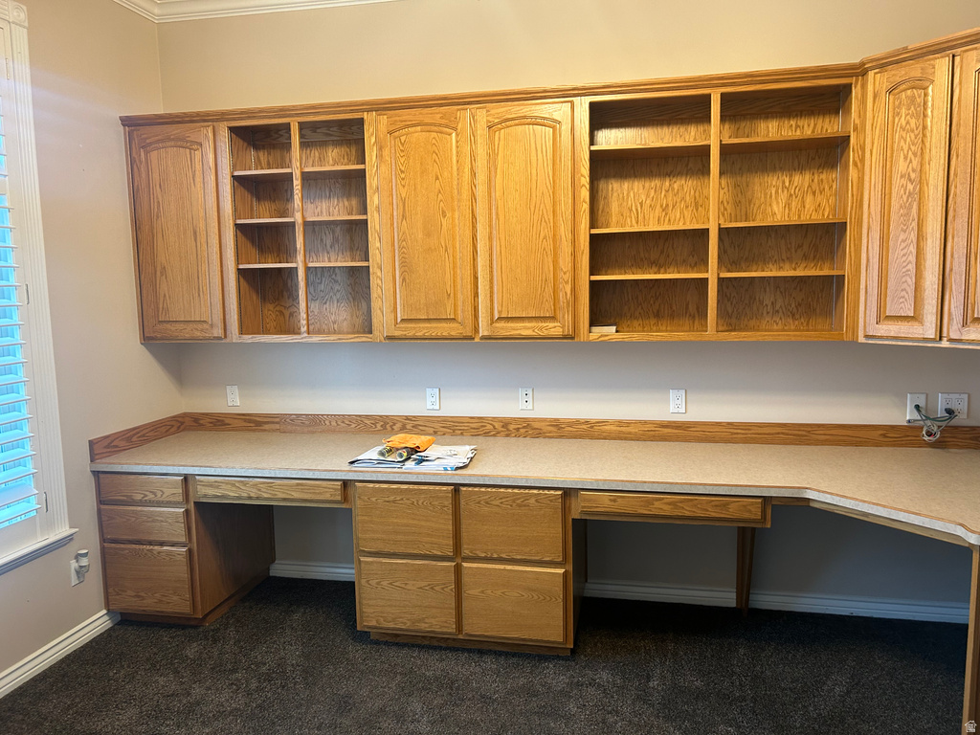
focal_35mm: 26
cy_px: 368
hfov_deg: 67.3
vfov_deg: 53.1
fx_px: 736
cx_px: 490
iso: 125
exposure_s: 1/60
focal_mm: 5.7
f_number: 1.5
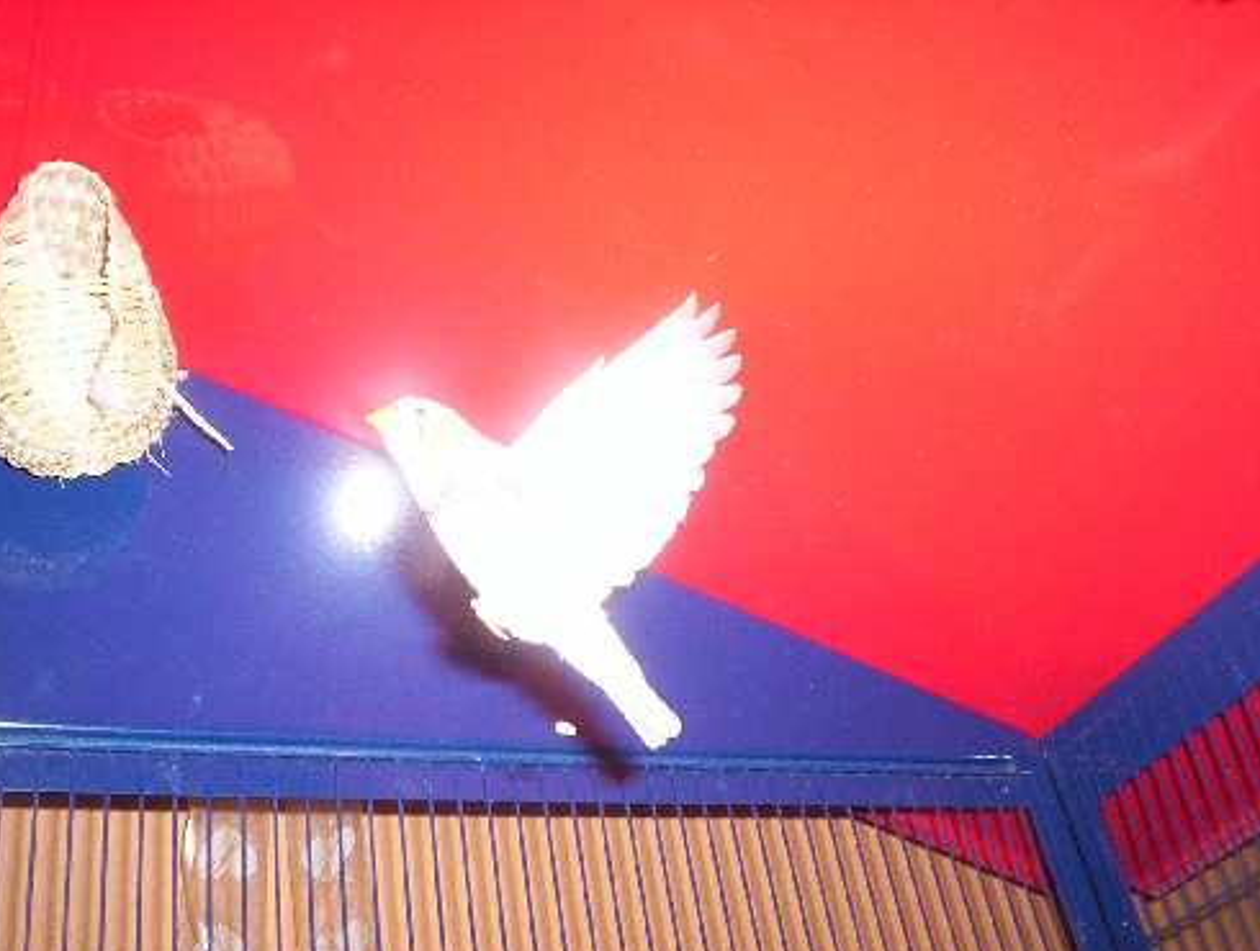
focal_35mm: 39
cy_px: 486
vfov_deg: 37.0
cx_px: 634
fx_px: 1423
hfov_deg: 47.8
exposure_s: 1/60
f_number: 4.5
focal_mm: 4.99
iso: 140
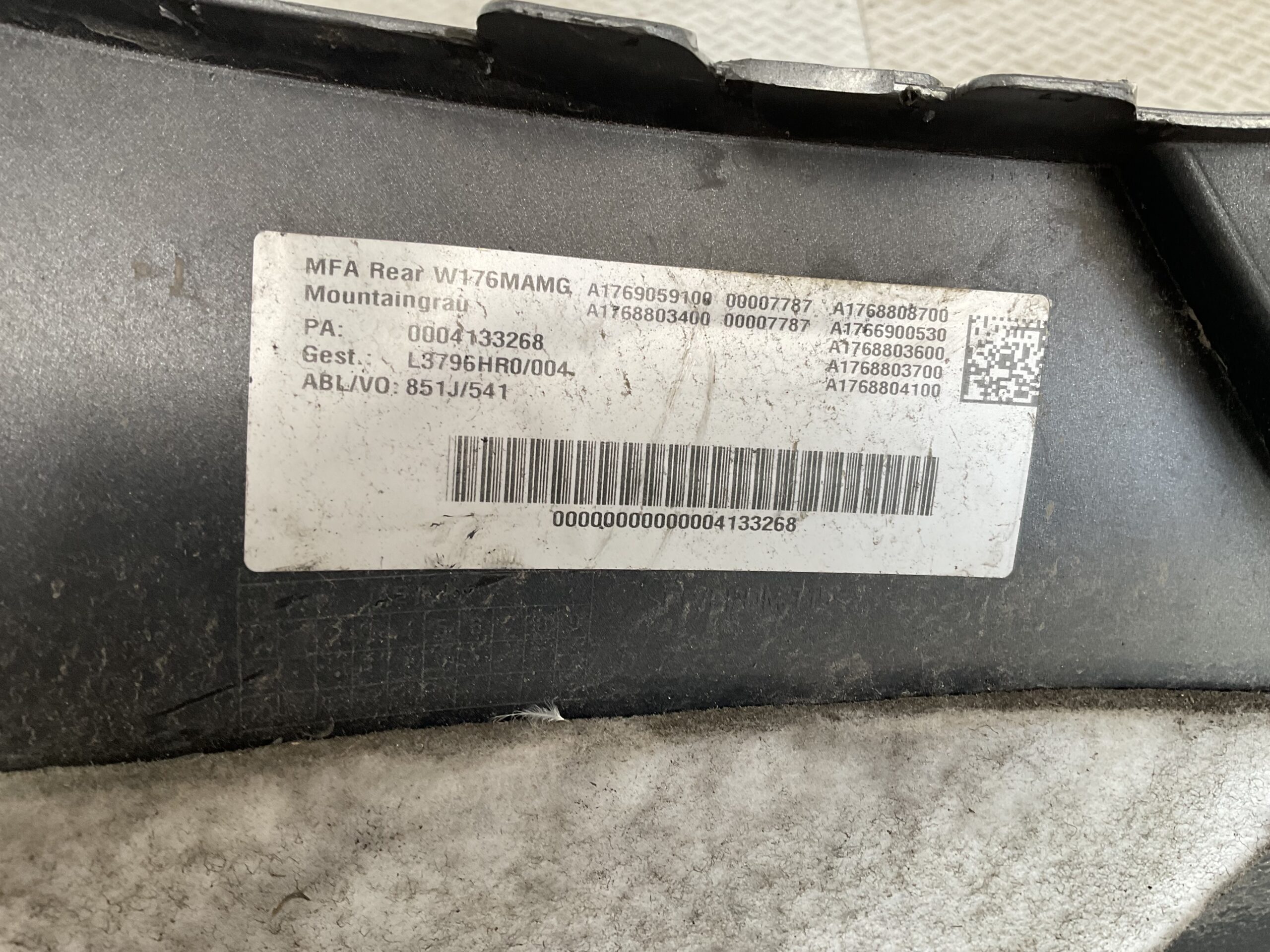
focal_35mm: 29
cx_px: 635
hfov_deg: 61.7
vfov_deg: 48.2
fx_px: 1064
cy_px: 476
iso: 50
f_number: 1.8
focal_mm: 3
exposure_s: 1/100
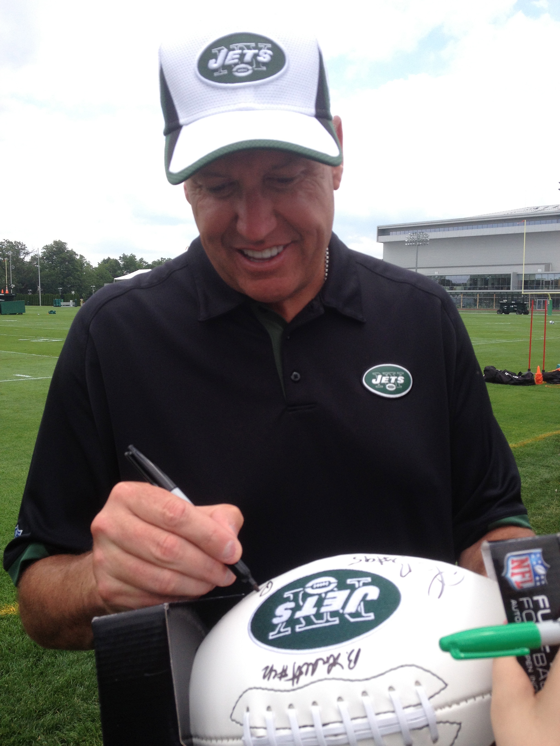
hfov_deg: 40.7
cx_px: 280
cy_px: 373
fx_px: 755
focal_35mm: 35
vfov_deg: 52.6
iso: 50
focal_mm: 4.28
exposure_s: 1/1104
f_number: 2.4
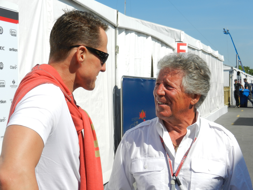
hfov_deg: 32.2
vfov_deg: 24.4
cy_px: 95
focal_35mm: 60
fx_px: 439
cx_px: 126
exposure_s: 1/1600
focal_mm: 10.9
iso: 160
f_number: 4.5
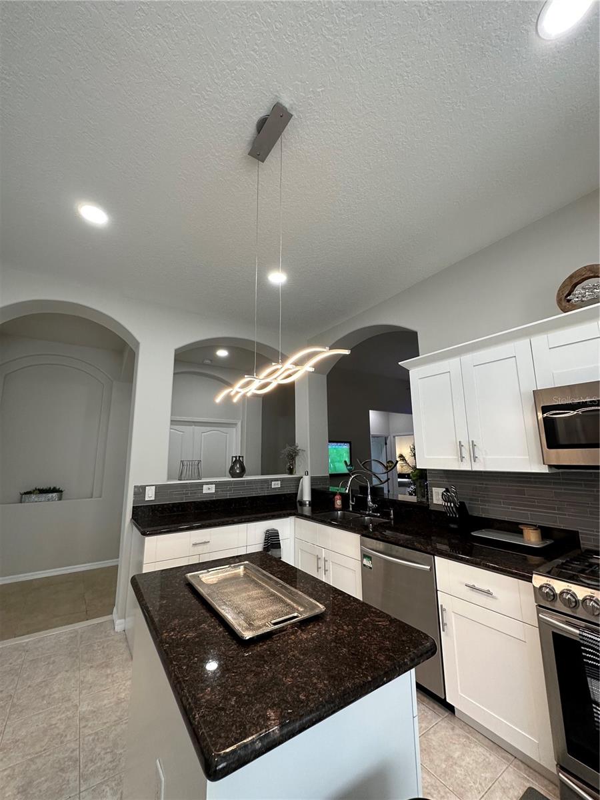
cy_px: 400
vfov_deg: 102.1
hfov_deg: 85.7
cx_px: 300
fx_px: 324
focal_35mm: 14
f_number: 2.2
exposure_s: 1/120
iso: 200
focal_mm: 2.22
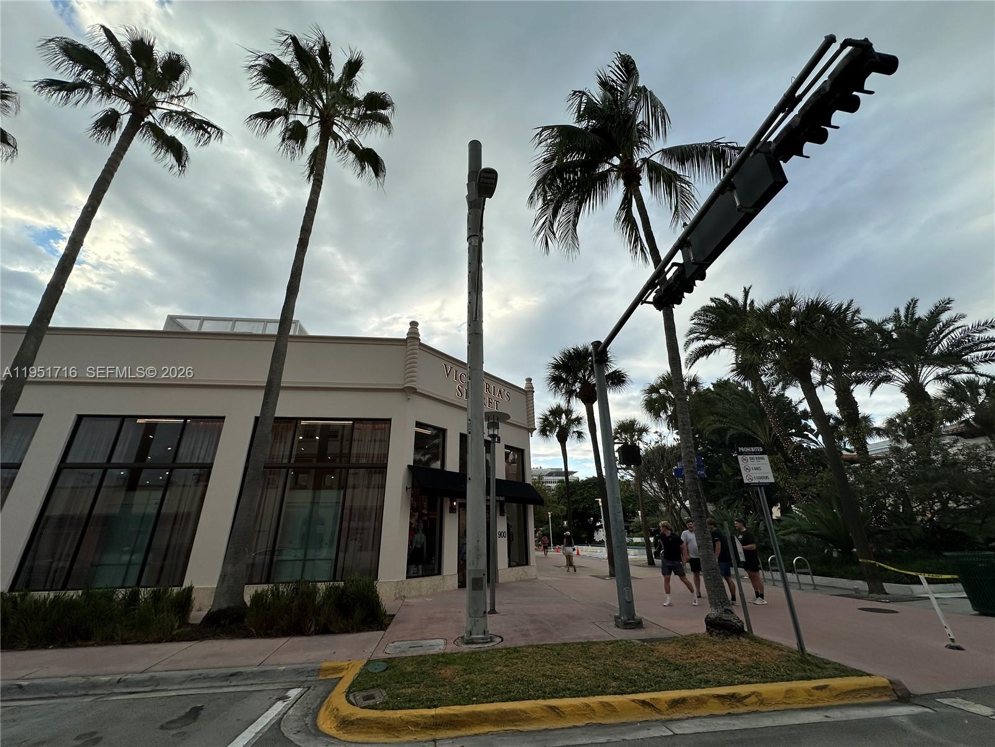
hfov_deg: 102.1
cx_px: 498
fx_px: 402
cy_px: 374
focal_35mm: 14
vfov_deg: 85.7
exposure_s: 1/1401
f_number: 2.2
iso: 50
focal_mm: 2.22
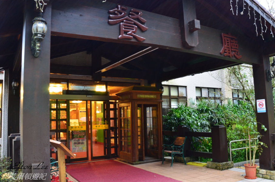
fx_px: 229
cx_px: 142
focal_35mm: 30
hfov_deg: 62.0
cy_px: 92
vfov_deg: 43.5
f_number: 6.3
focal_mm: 18
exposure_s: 1/10
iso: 800
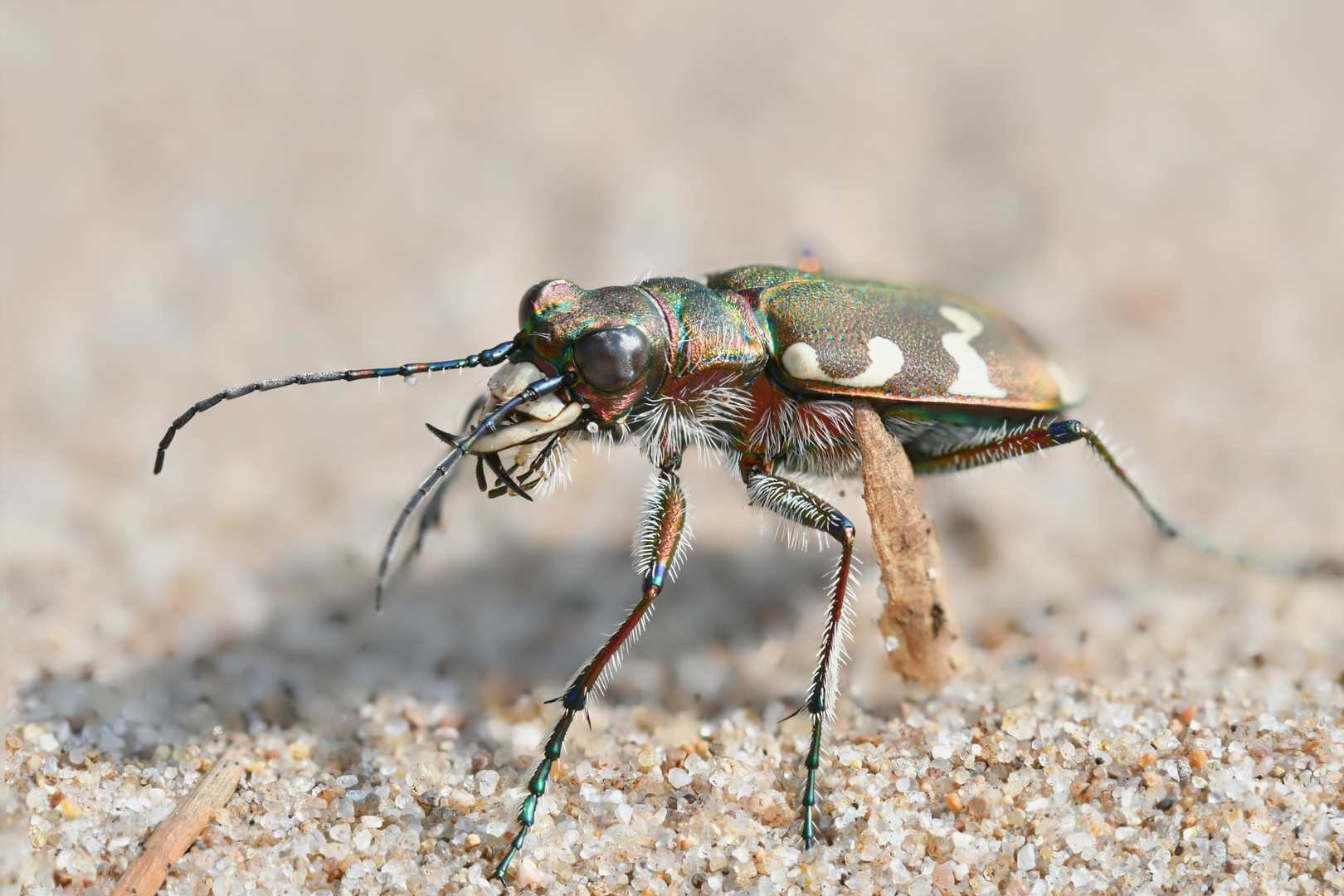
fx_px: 8399
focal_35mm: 225
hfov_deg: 9.1
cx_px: 672
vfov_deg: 6.1
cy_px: 448
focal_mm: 150
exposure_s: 1/500
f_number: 10
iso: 500
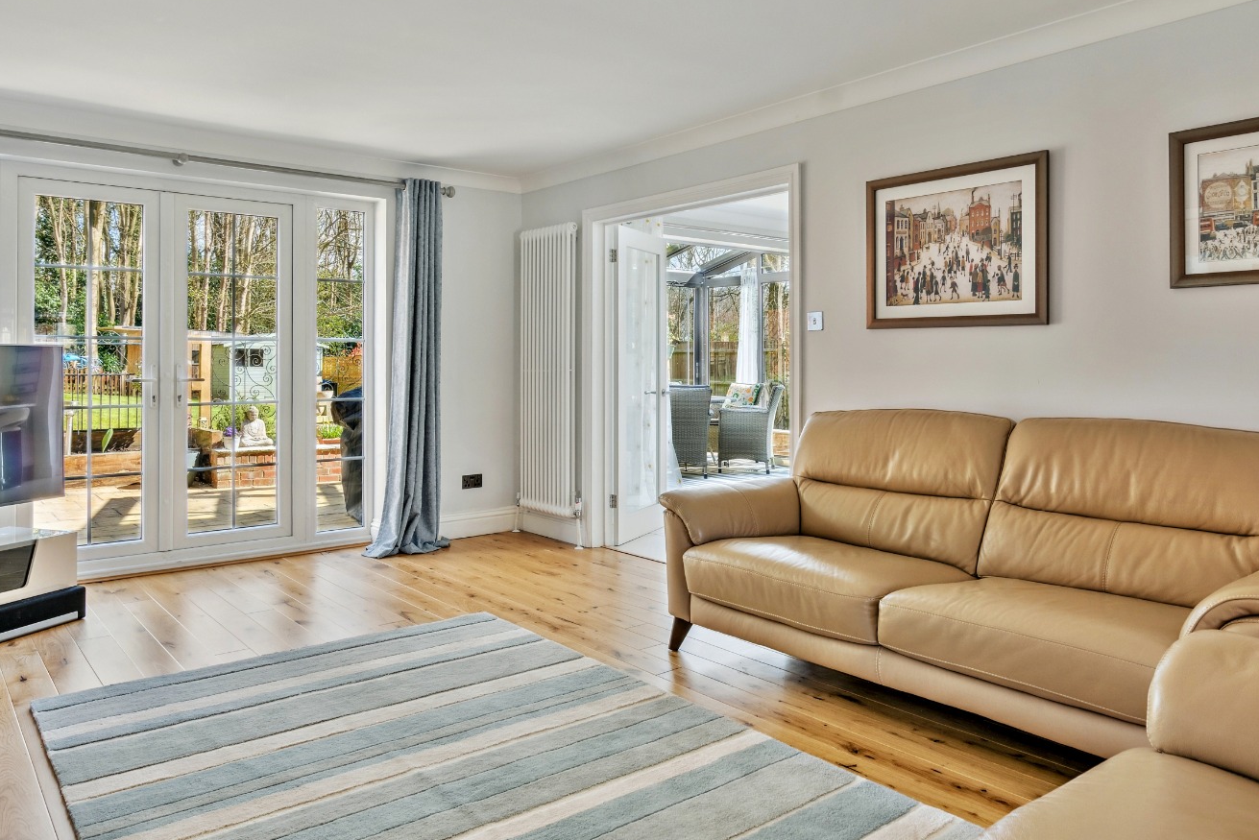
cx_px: 638
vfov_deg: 51.1
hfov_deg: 71.5
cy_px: 360
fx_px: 875
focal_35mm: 25
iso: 640
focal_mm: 16
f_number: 6.3
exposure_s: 1/80
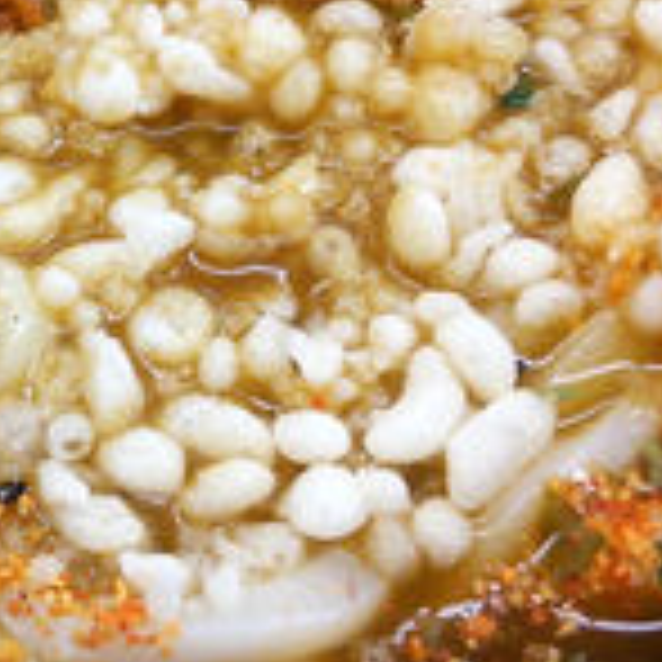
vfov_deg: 23.7
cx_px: 54
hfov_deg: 23.3
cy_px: 153
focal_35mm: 72
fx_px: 1558
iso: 80
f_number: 1.94
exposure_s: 1/59
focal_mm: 4.06
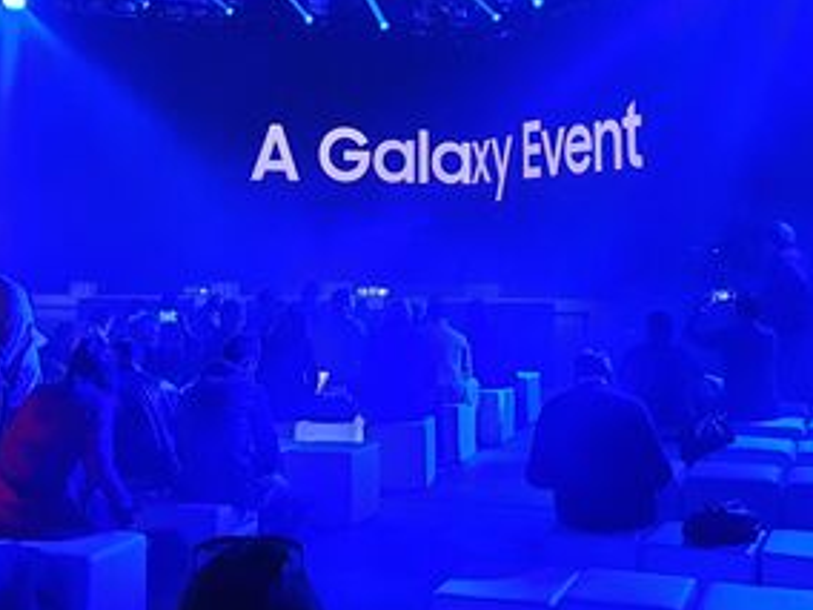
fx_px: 1174
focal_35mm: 50
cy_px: 123
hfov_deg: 38.1
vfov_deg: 28.5
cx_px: 455
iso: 800
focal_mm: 4.3
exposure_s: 1/24
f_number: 1.5
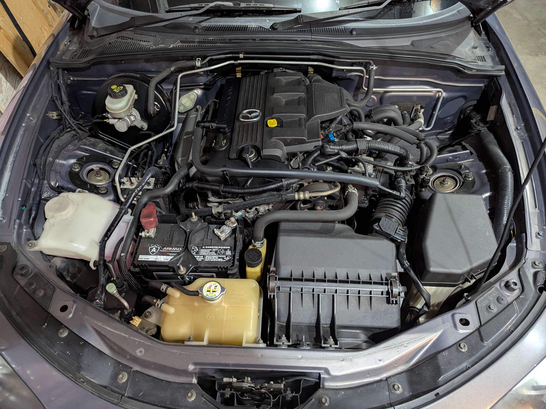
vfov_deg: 56.8
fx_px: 379
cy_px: 204
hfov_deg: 71.6
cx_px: 273
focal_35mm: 24
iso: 763
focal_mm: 6.81
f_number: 1.85
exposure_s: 1/24
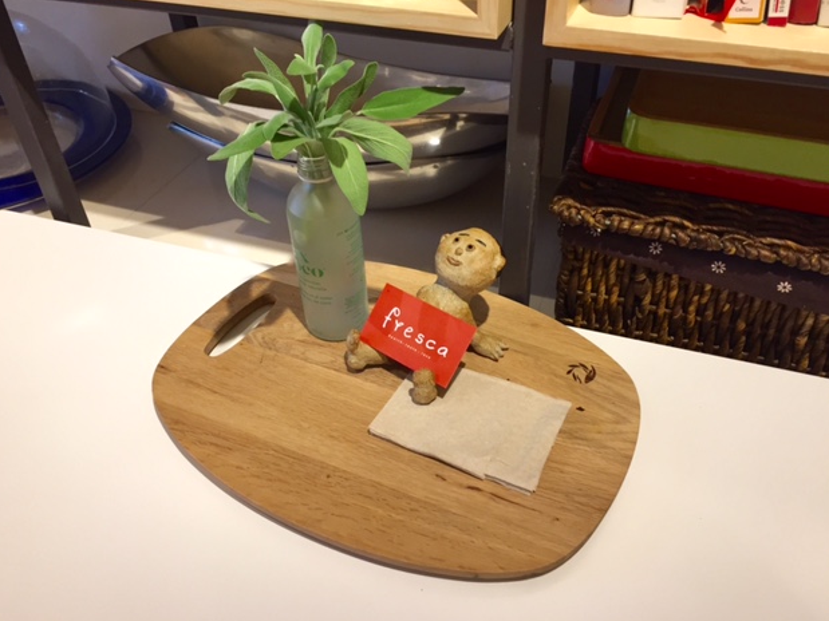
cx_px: 417
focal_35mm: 30
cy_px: 313
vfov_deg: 46.8
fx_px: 718
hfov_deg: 60.0
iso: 40
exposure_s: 1/33
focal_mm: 4.15
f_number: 2.2
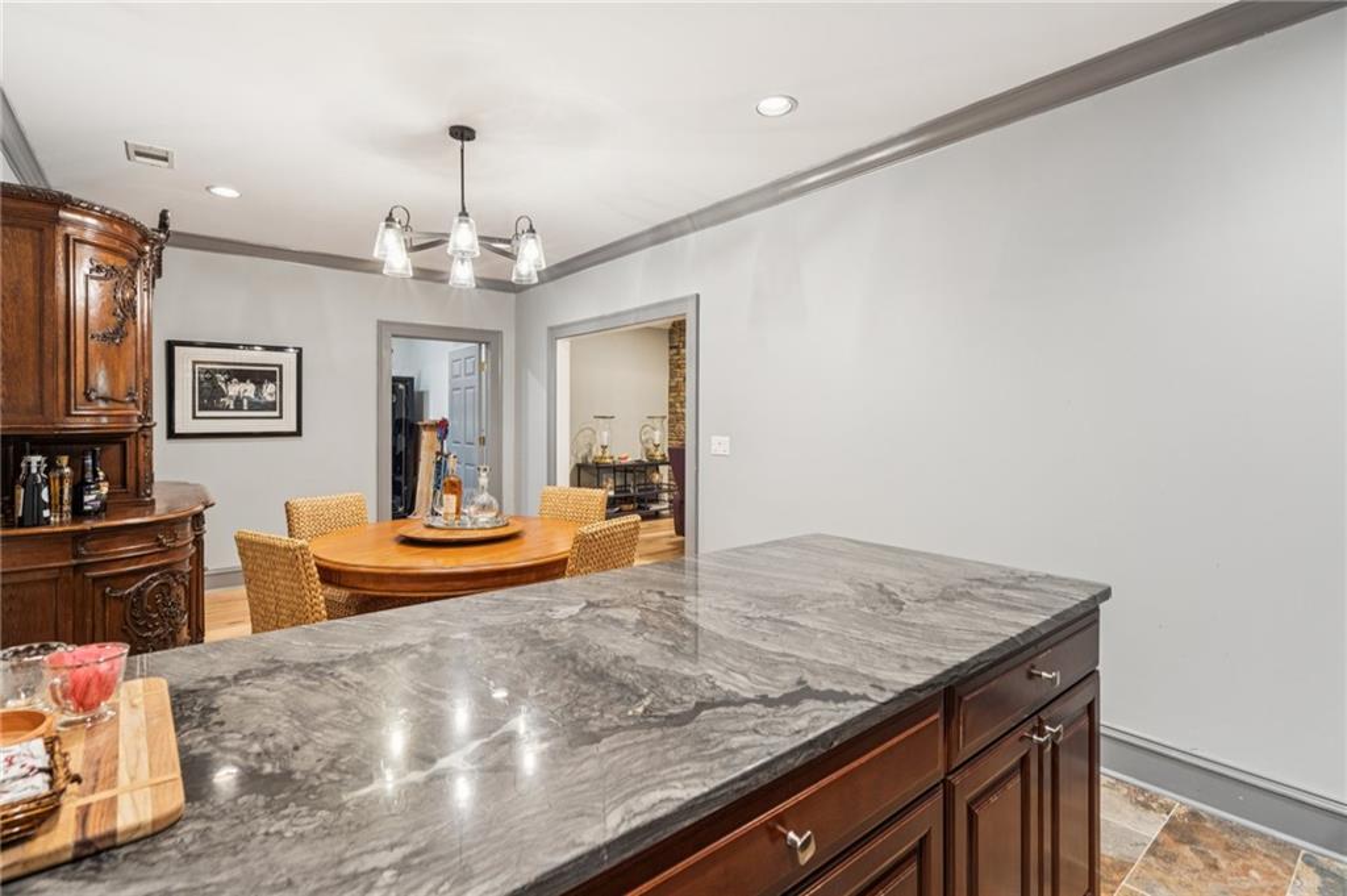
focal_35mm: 16
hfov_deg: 96.8
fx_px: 598
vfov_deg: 73.7
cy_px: 448
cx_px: 674
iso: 400
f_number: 5.6
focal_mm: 16
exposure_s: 1/10
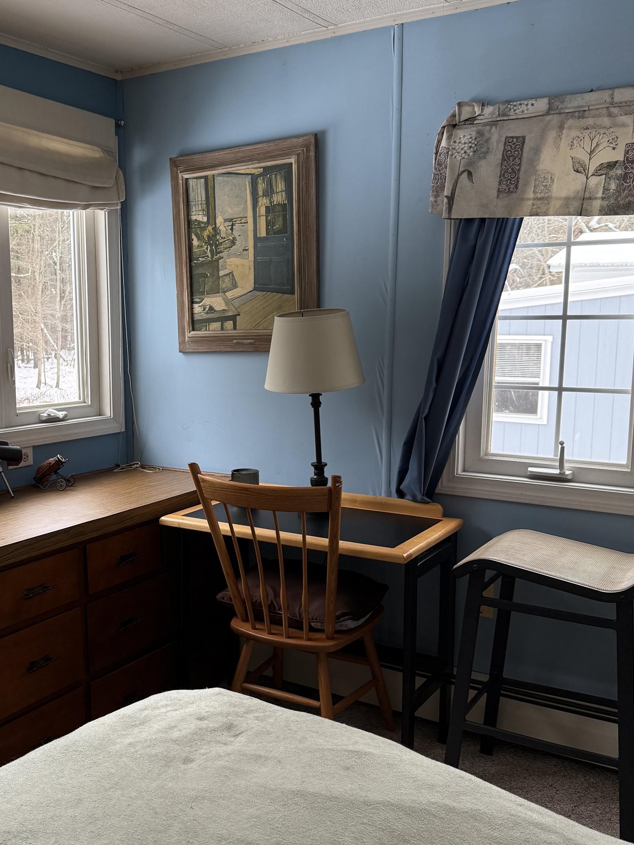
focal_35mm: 36
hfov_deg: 39.2
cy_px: 451
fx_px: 879
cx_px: 212
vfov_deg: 51.3
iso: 160
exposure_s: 1/150
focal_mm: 6.76
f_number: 1.78
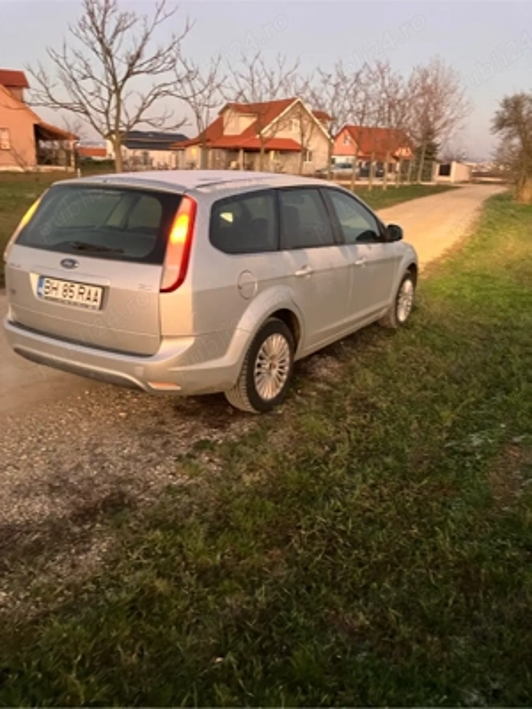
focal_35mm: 28
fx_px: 574
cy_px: 354
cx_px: 266
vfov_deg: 63.4
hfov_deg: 49.7
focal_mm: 3.99
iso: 640
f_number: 1.8
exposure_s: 1/28
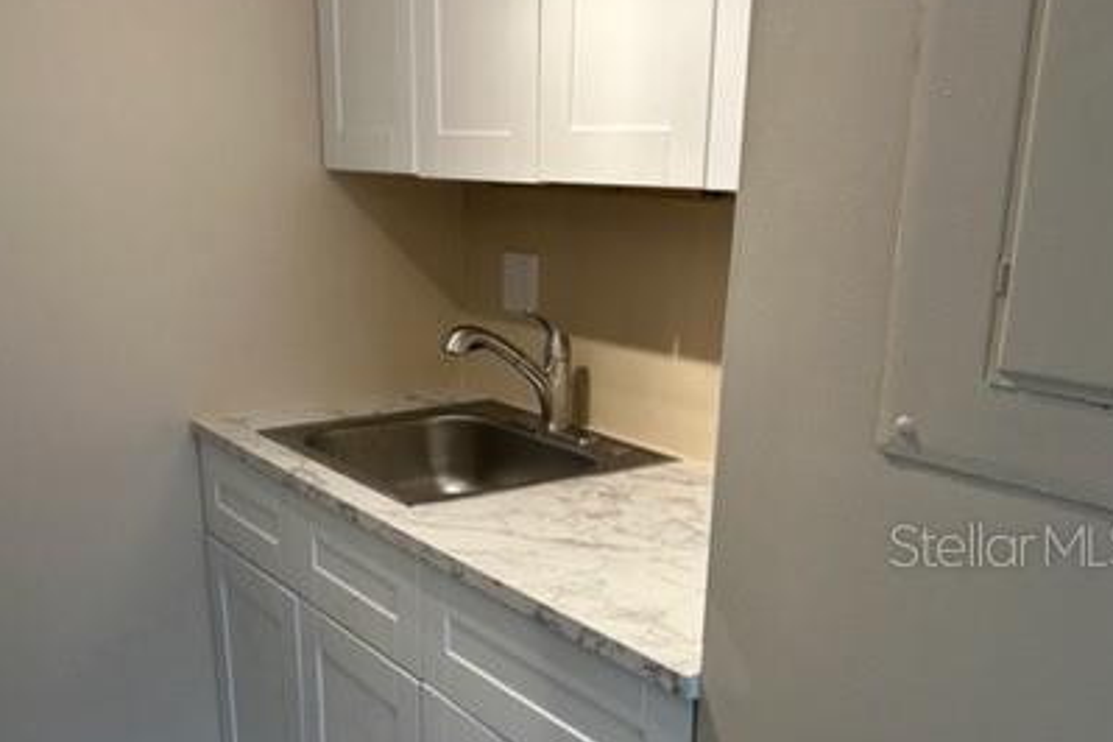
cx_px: 483
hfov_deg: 48.3
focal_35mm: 40
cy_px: 544
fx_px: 1237
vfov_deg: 32.8
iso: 125
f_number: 1.78
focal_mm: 6.86
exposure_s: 1/120
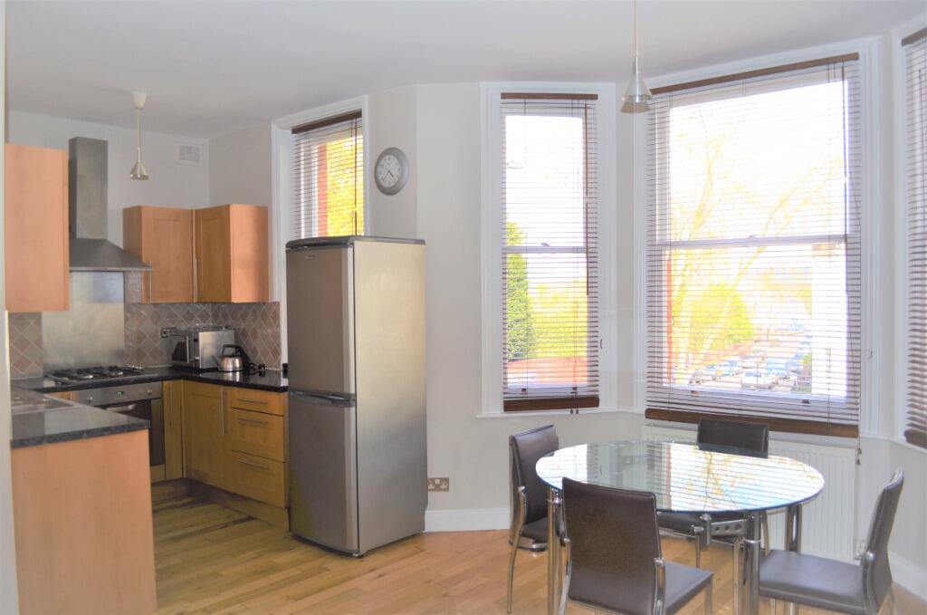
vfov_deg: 47.8
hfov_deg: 67.5
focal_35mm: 27
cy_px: 308
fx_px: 694
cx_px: 464
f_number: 3.5
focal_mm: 18
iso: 125
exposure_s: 1/200
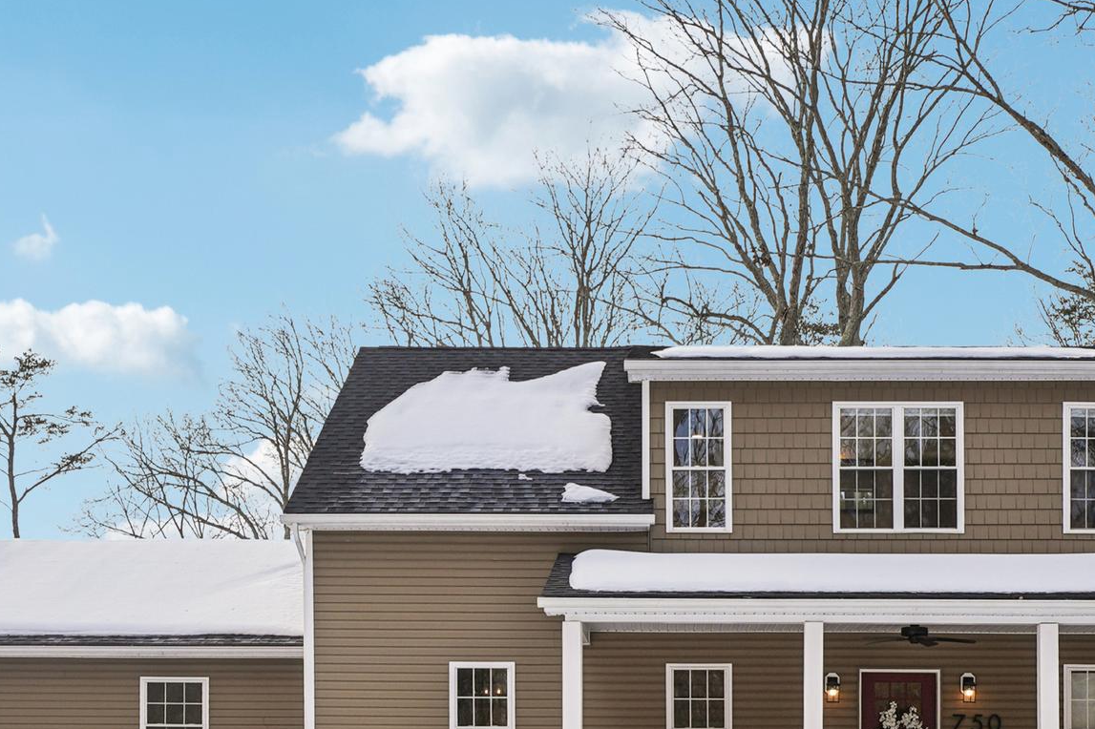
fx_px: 1520
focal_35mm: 50
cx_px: 662
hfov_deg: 39.4
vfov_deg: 26.8
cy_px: 477
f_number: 7.1
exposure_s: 1/250
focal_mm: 28
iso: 100
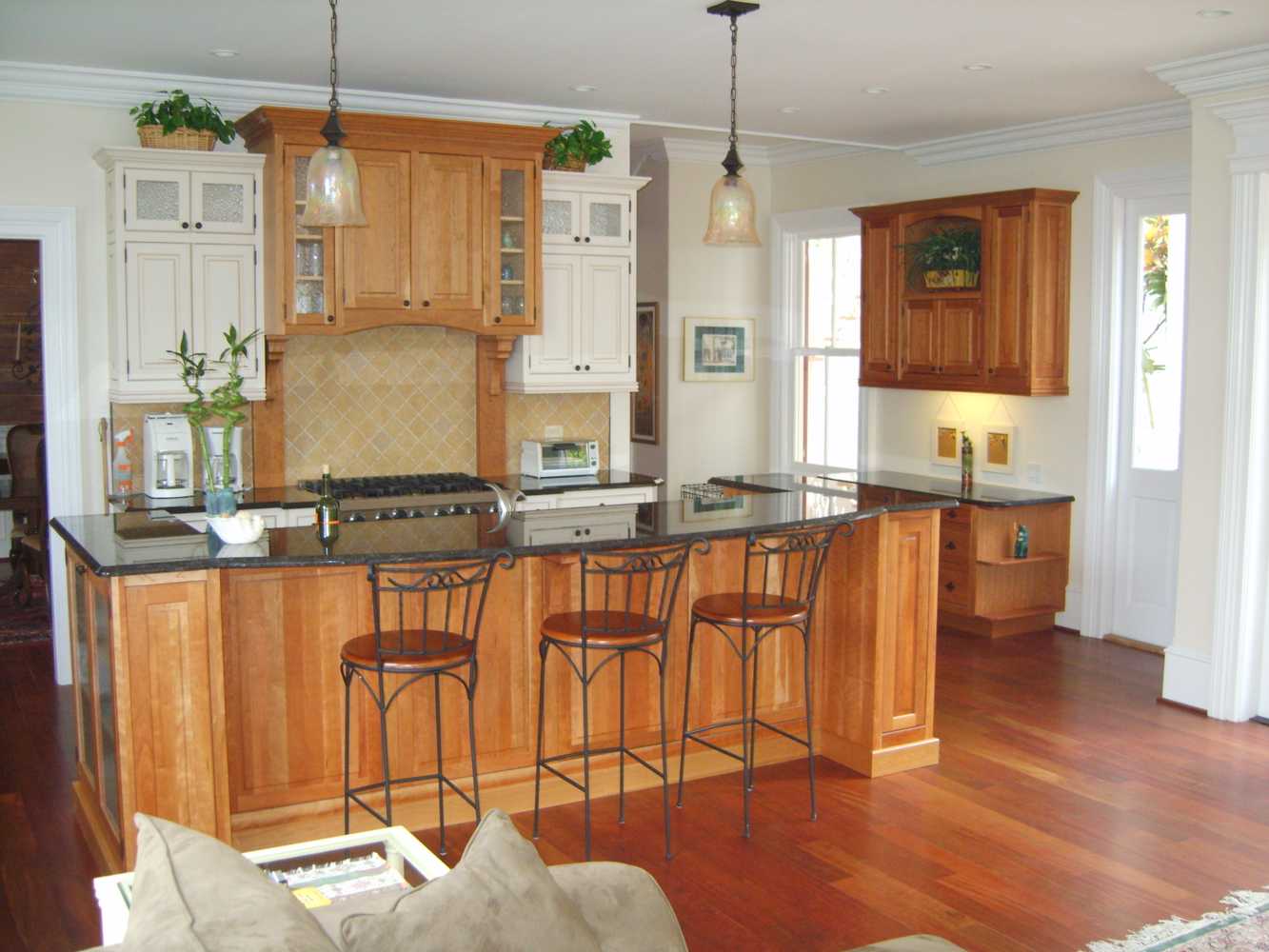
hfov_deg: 52.6
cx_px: 634
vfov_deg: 40.7
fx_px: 1283
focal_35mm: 35
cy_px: 476
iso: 200
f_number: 2.8
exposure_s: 1/30
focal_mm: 7.4
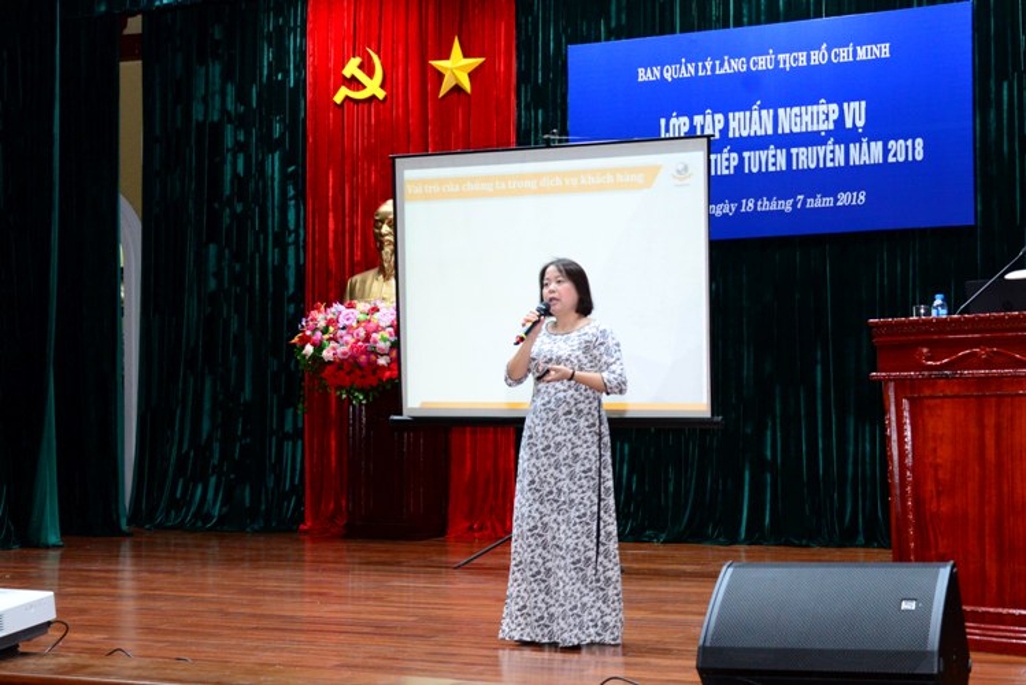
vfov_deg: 38.9
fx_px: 969
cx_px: 513
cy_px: 342
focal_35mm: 34
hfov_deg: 55.8
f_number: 5.6
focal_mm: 34
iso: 2000
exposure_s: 1/100
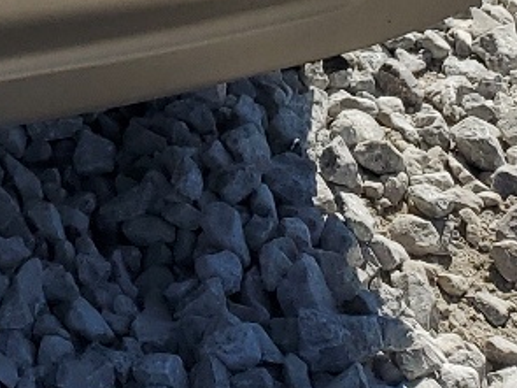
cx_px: -471
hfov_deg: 12.5
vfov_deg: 9.2
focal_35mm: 141
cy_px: -620
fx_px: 2105
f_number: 1.5
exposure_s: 1/5000
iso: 50
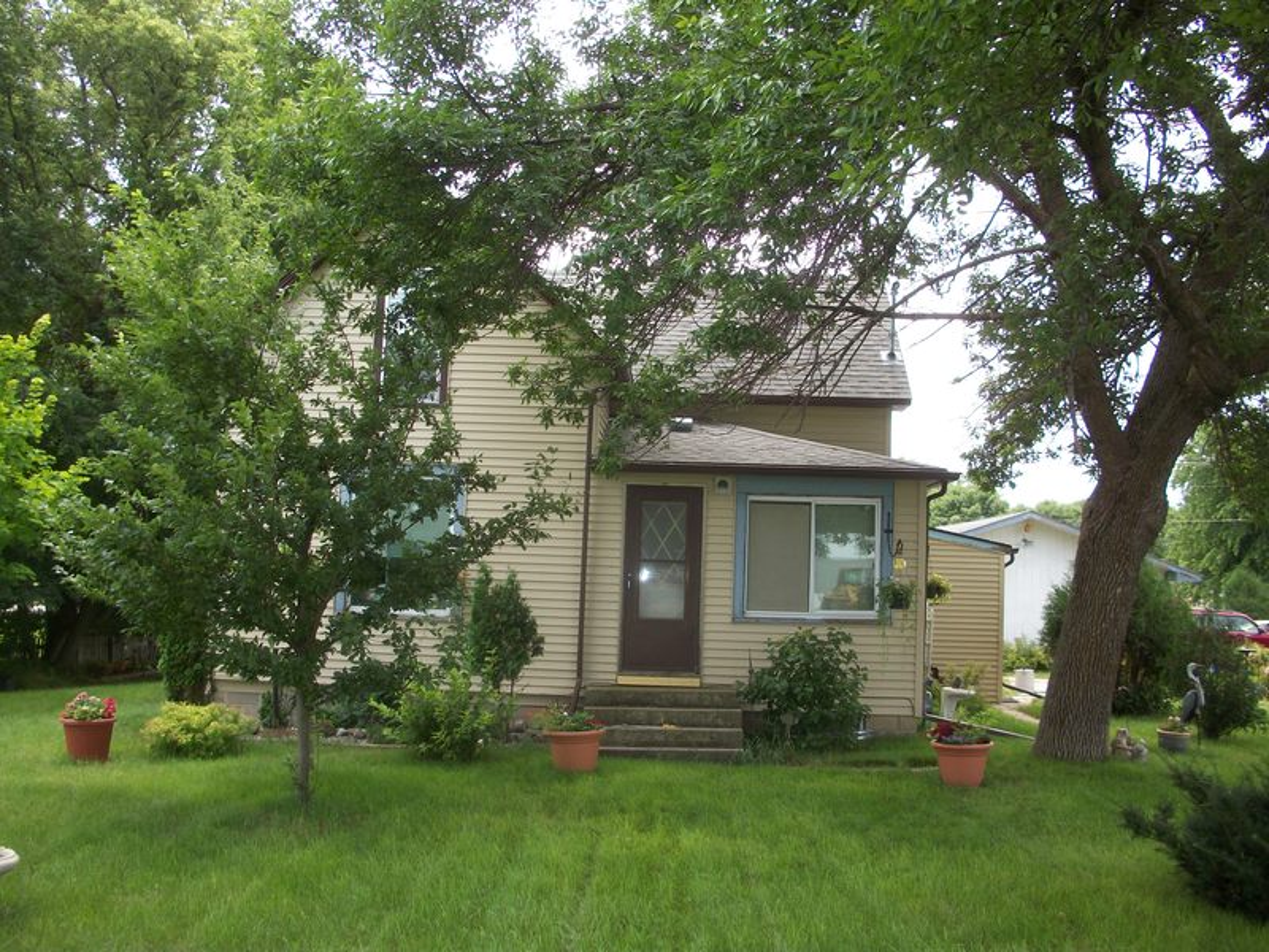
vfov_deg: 40.7
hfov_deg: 52.6
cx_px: 634
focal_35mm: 35
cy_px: 476
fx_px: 1283
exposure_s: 1/250
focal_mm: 6.3
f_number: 3.1
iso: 80
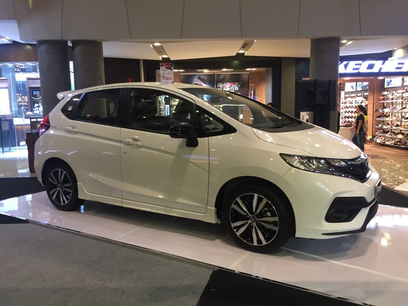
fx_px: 342
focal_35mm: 29
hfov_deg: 61.7
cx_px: 204
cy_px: 153
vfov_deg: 48.2
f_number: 2.2
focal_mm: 4.15
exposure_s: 1/33
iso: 80
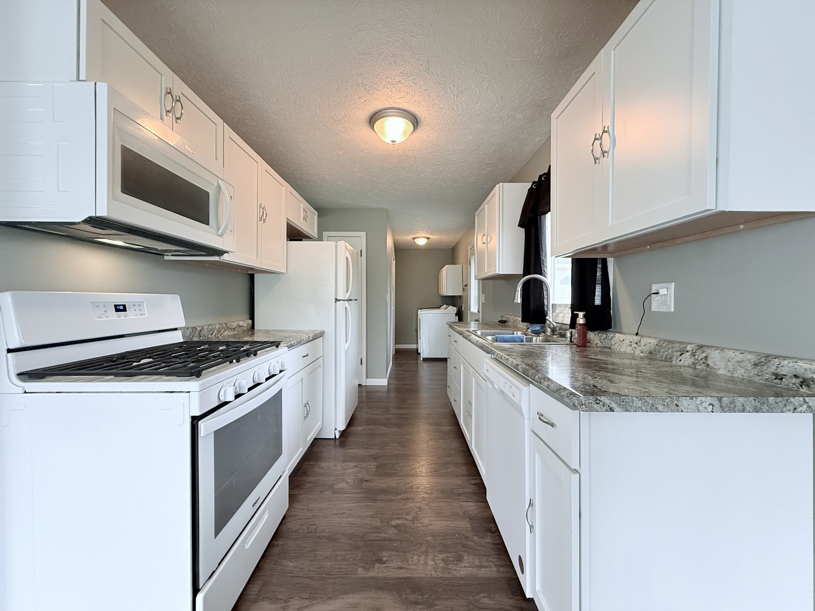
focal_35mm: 14
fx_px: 330
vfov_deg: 85.7
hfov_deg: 102.1
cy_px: 306
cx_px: 408
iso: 320
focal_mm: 2.22
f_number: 2.2
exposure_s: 1/120
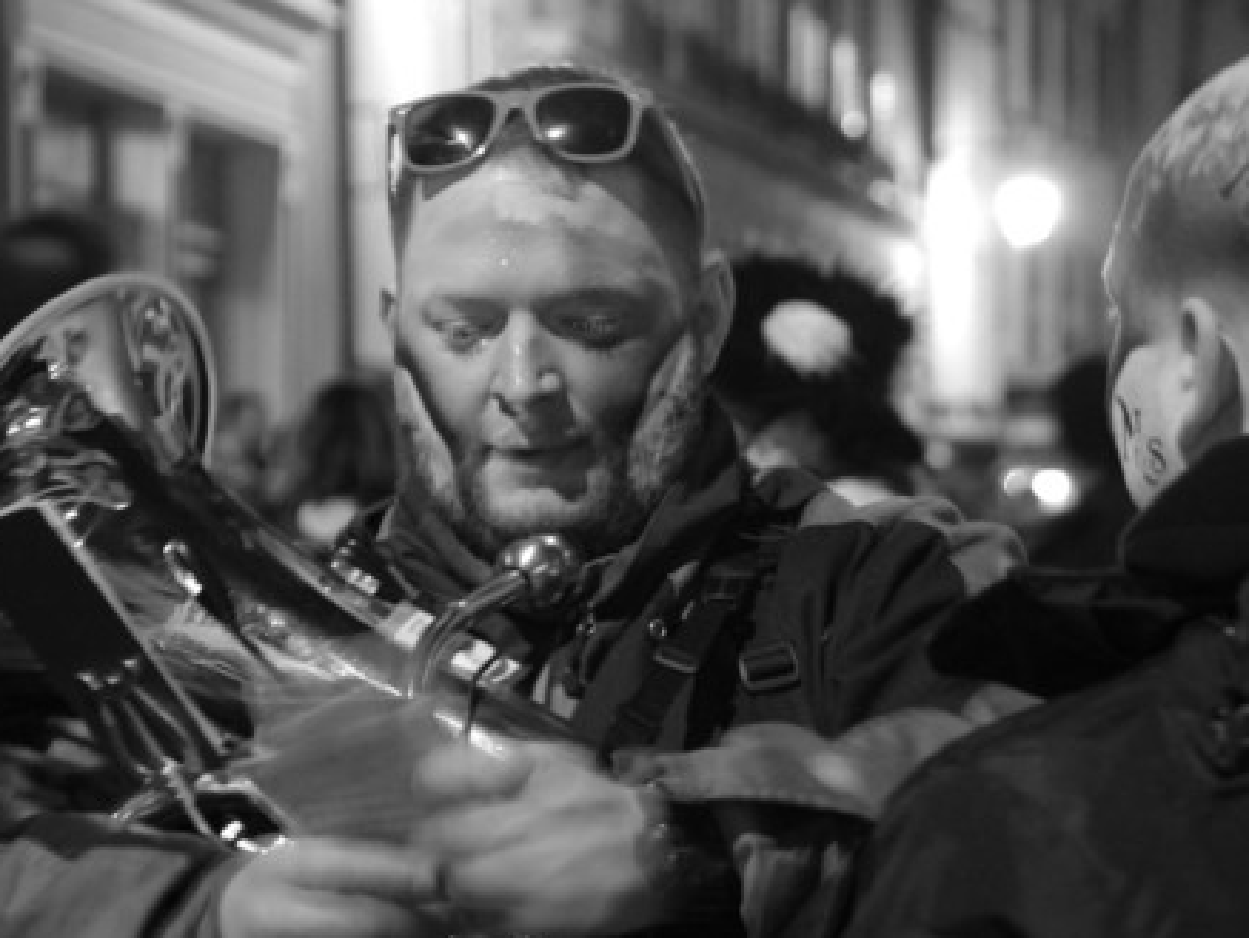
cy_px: 469
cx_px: 579
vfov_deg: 11.6
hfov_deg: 15.4
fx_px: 4621
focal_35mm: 128
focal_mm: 78
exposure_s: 1/5
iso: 3200
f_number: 5.6
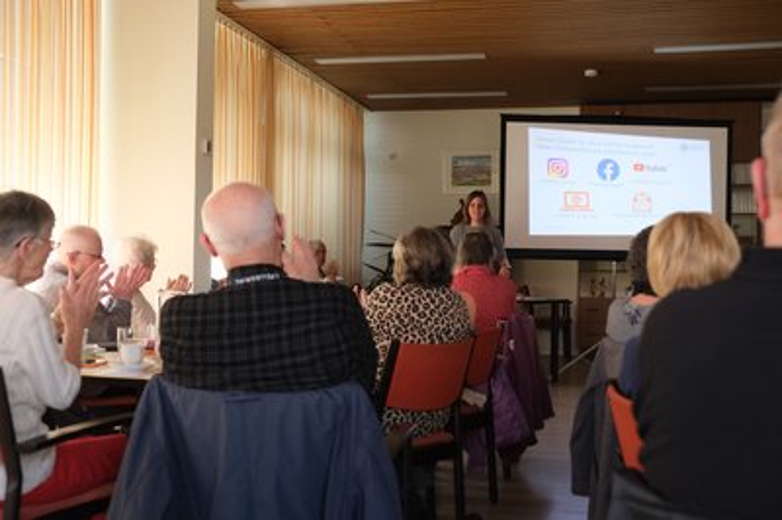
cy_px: 260
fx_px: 955
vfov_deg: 30.5
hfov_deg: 44.5
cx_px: 391
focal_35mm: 44
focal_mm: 29.3
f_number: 4.3
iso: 2000
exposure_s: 1/160
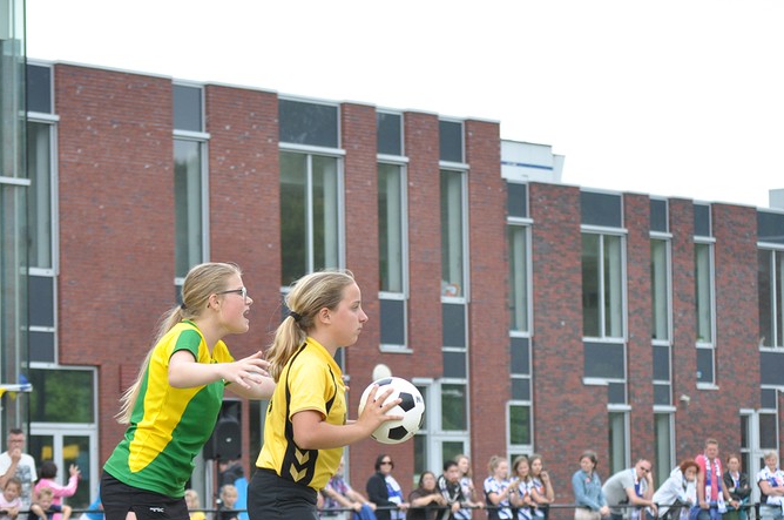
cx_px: 425
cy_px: 342
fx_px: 3500
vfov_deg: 8.5
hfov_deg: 12.8
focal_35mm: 161
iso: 400
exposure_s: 1/400
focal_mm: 70
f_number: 5
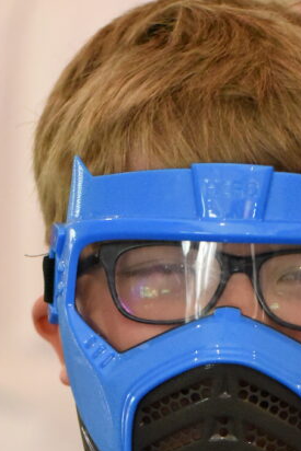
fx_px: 2732
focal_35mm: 218
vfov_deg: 9.3
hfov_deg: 6.3
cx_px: 259
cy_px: 528
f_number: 4.5
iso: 12800
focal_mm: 80
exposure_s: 1/250
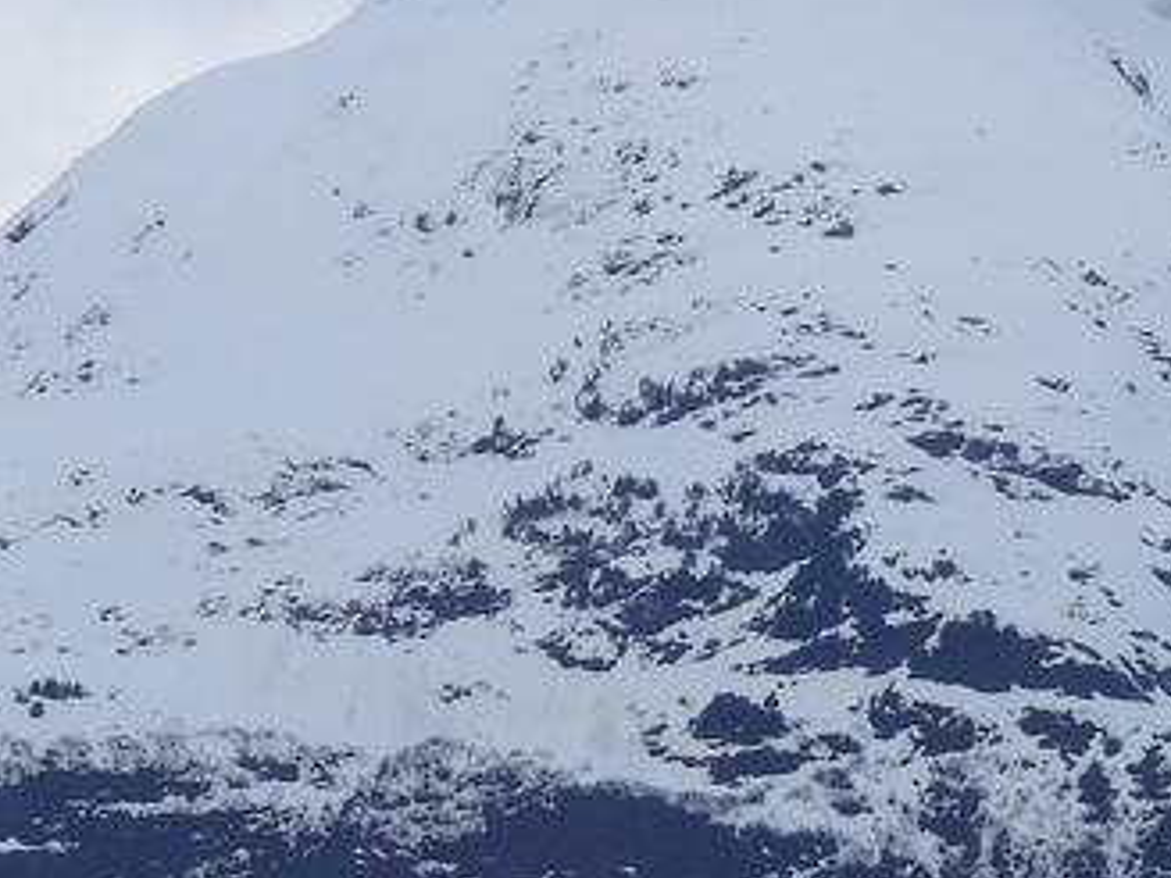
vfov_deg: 1.7
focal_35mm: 859
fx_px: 29058
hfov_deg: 2.3
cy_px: 771
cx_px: 396
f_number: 4.5
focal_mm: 39.3
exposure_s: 1/500
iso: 100
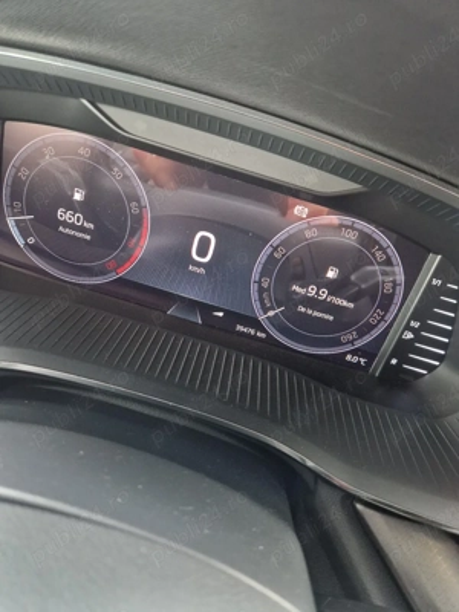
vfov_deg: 73.9
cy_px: 306
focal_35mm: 23
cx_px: 230
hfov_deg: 58.9
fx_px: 407
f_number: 1.8
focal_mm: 5.4
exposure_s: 1/26
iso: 800
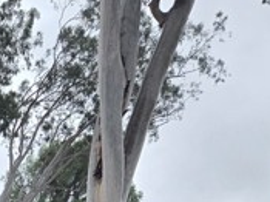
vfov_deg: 15.2
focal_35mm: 84
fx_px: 655
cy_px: 365
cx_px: -131
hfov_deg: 20.2
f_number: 1.8
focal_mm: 5.4
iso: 25
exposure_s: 1/411
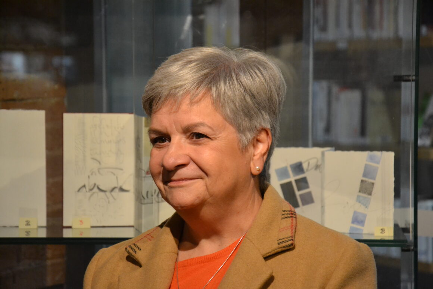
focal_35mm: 147
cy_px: 144
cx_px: 216
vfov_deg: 9.3
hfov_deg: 14.0
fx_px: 1768
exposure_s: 1/60
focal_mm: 98
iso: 2800
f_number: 5.6
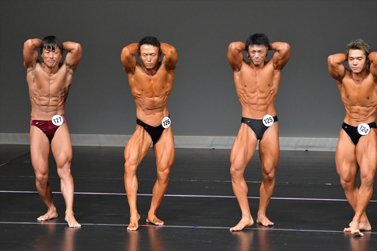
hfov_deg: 6.5
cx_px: 188
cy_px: 126
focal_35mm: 315
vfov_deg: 4.4
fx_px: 3297
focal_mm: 210
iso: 5000
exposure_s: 1/400
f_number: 5.6
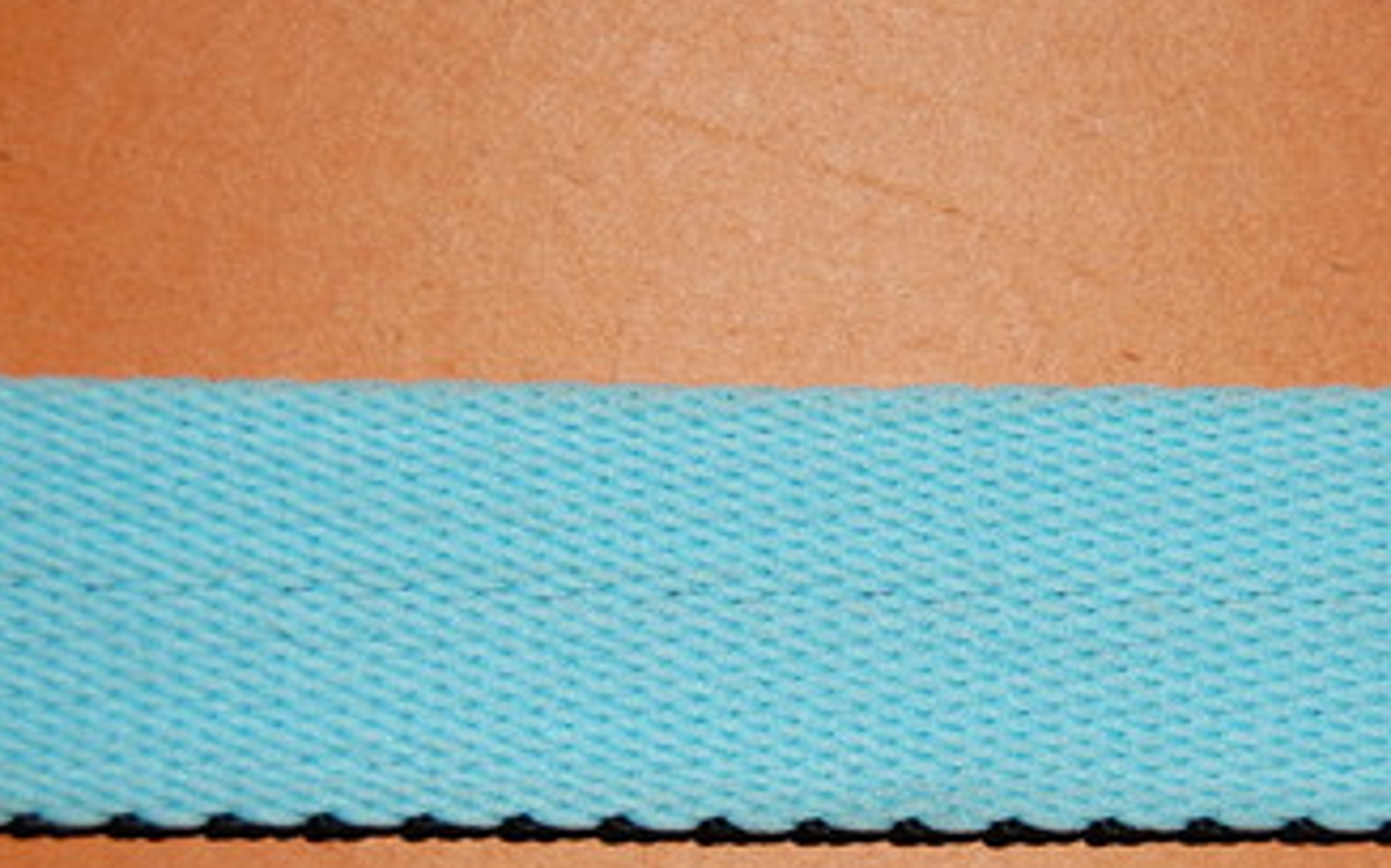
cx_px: 906
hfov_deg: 21.2
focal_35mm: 98
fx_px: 3713
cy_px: 613
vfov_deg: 13.3
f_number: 5.3
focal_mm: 42
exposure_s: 1/60
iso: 360
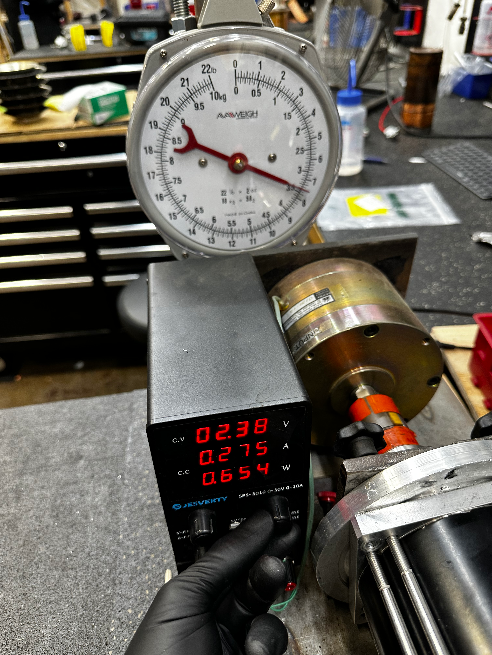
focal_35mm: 24
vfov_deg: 71.6
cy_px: 328
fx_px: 455
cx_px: 246
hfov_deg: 56.8
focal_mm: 6.86
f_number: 1.78
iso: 200
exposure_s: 1/60
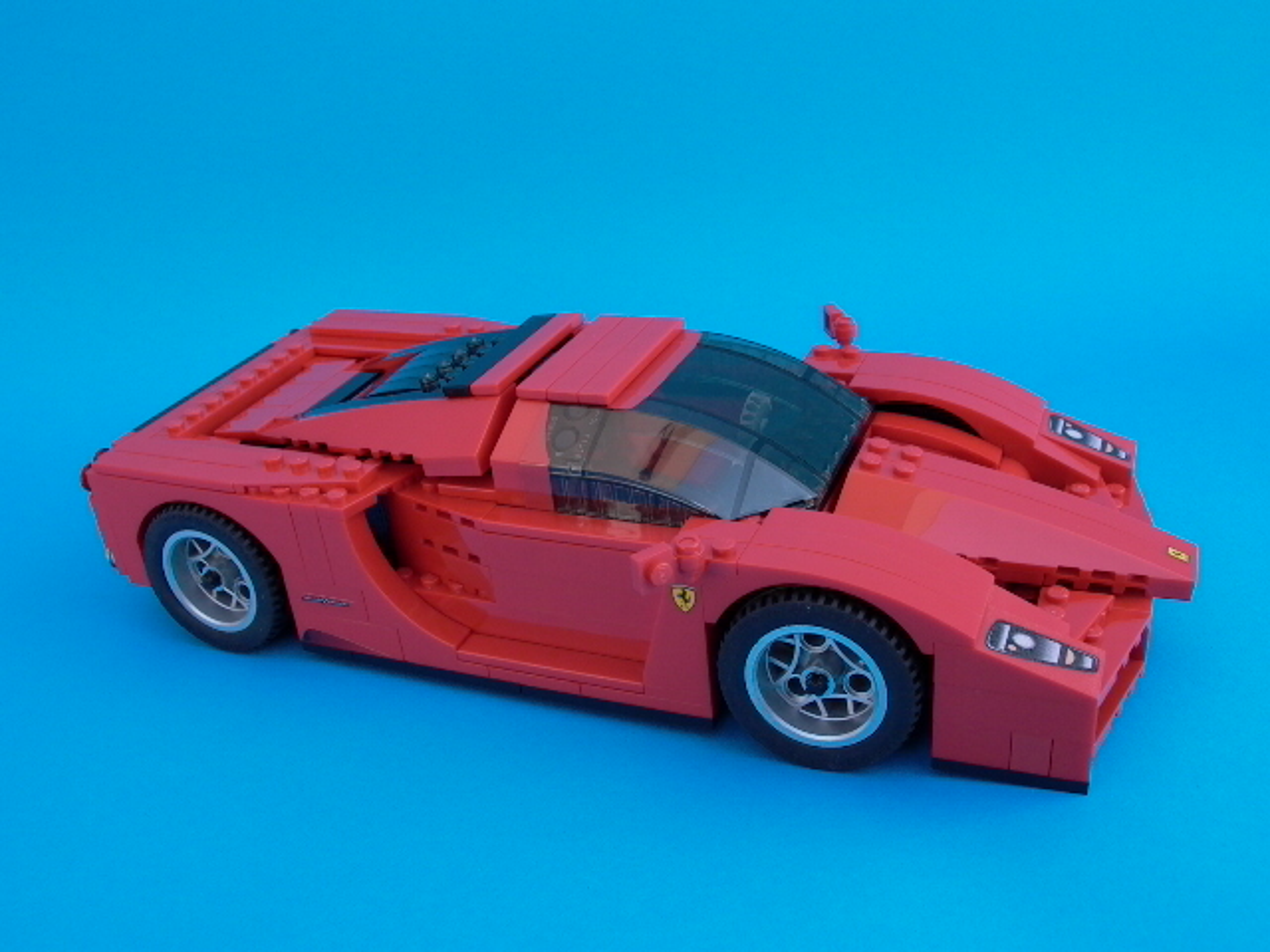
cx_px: 635
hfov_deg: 55.4
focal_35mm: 33
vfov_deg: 42.9
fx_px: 1211
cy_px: 476
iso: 100
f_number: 4.03
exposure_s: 1/126
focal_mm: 7.13
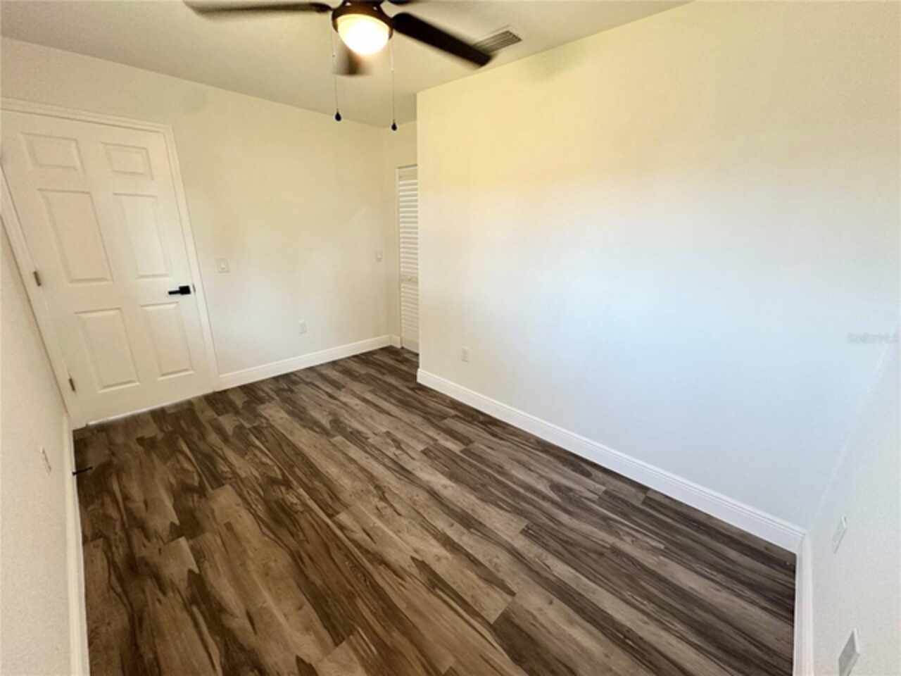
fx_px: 364
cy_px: 338
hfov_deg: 102.1
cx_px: 450
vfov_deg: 85.7
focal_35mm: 14
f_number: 2.2
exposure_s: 1/60
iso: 160
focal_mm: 2.22
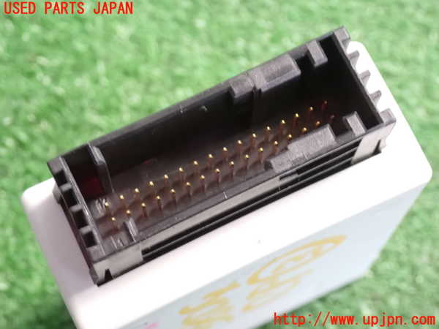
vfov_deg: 16.8
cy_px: 164
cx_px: 220
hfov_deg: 22.3
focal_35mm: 88
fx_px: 1116
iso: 1600
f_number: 4.5
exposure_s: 1/6
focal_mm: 15.66
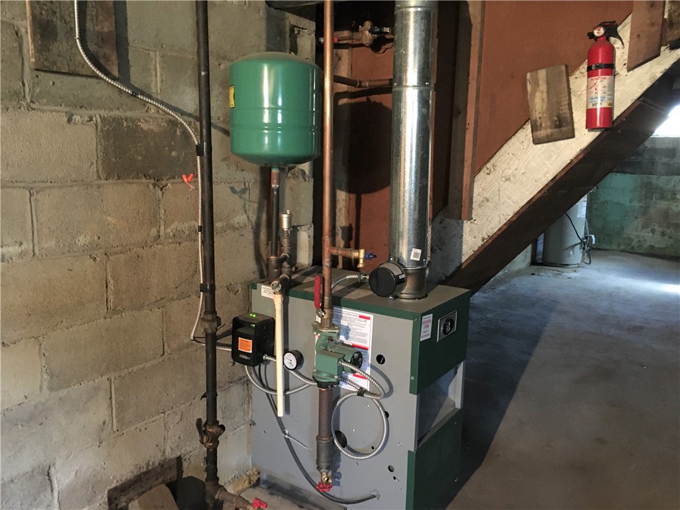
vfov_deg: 48.2
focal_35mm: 29
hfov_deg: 61.7
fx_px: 570
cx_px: 340
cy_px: 255
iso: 400
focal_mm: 4.15
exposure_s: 1/15
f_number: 2.2
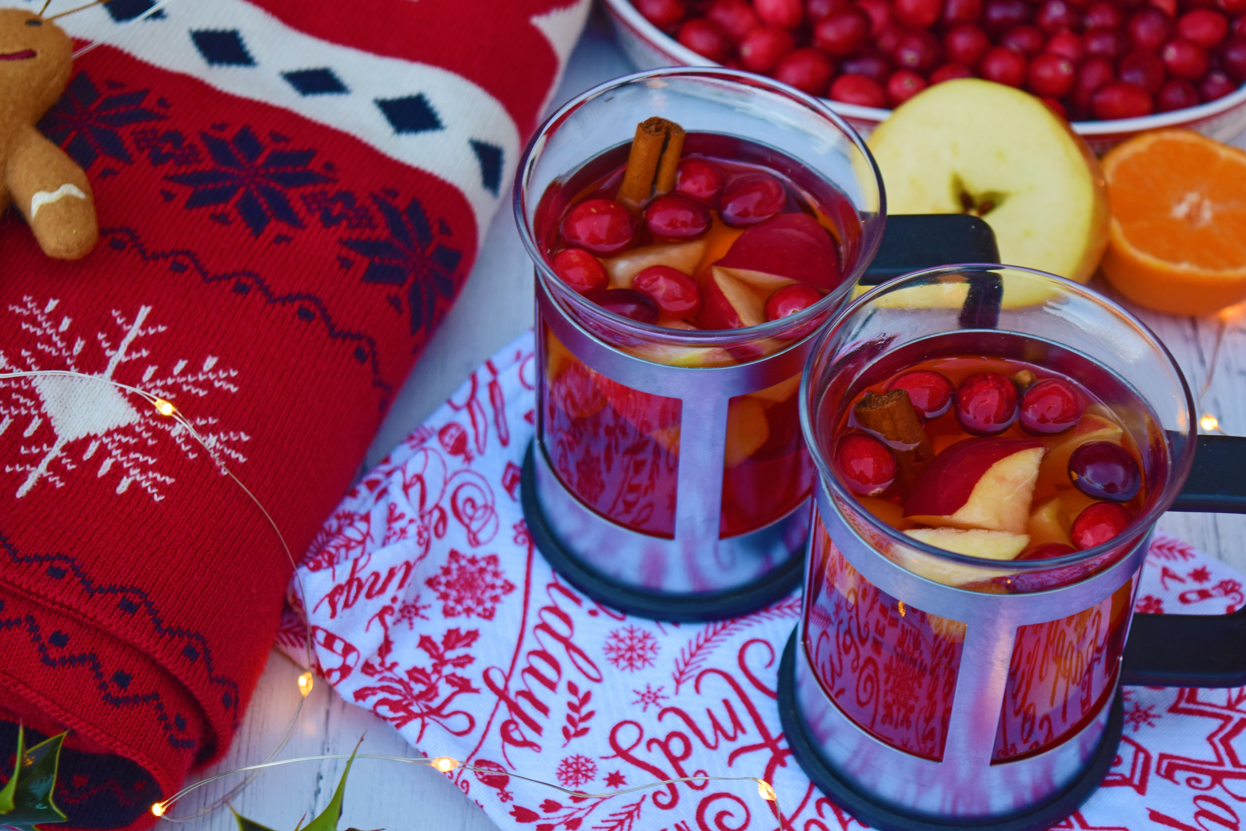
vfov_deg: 16.6
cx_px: 623
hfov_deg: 24.6
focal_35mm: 82
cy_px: 416
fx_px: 2855
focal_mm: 55
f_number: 5.6
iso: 400
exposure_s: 1/125
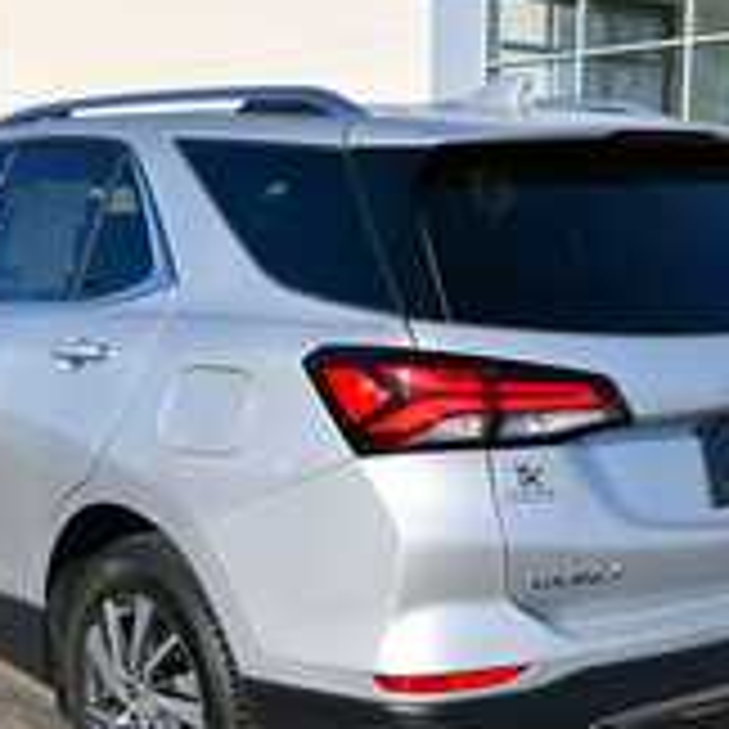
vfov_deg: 27.2
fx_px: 1501
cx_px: 338
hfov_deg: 27.3
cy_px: 434
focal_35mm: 63
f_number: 9
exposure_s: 1/320
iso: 100
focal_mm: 20
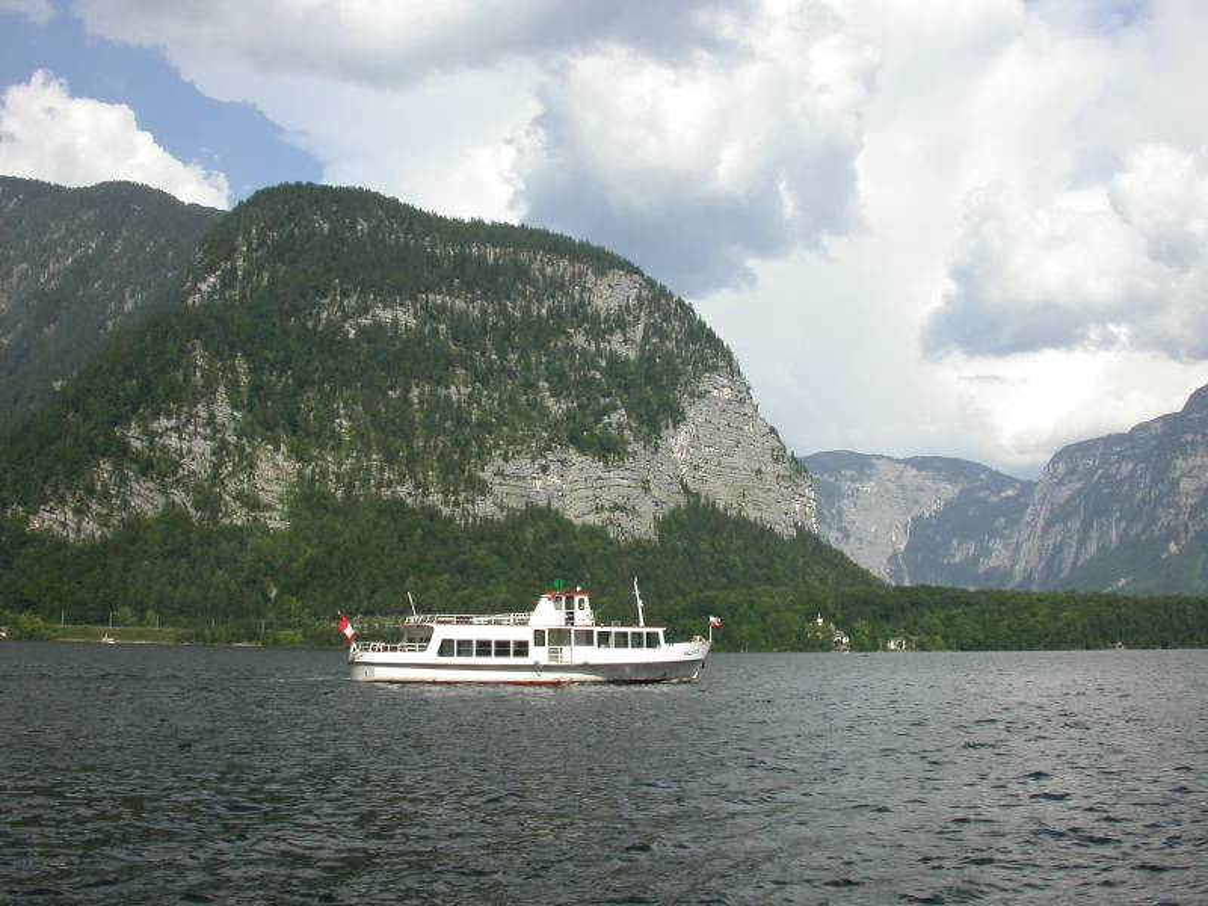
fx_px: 1326
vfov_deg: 37.7
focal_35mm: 38
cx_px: 604
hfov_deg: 49.0
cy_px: 453
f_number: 7.5
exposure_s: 1/304
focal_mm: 7.85
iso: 100
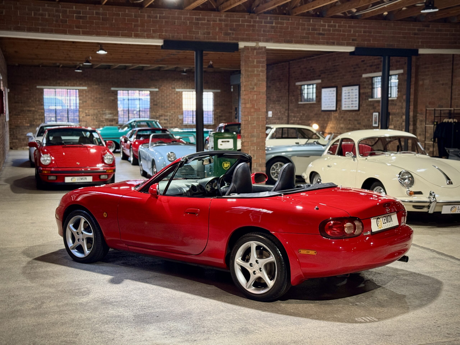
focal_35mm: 48
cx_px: 230
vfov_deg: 30.3
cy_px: 172
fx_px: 638
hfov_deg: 39.7
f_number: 1.78
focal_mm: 6.76
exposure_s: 1/33
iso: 250
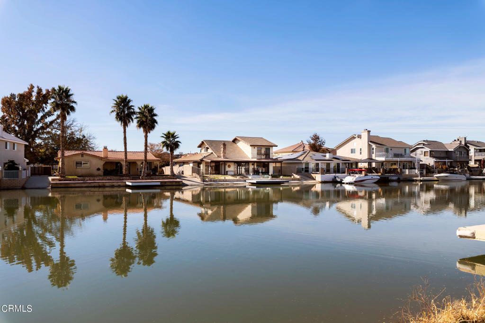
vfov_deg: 43.6
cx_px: 242
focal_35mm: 30
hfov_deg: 61.9
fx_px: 404
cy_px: 162
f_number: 10
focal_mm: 30
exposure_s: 1/60
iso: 64
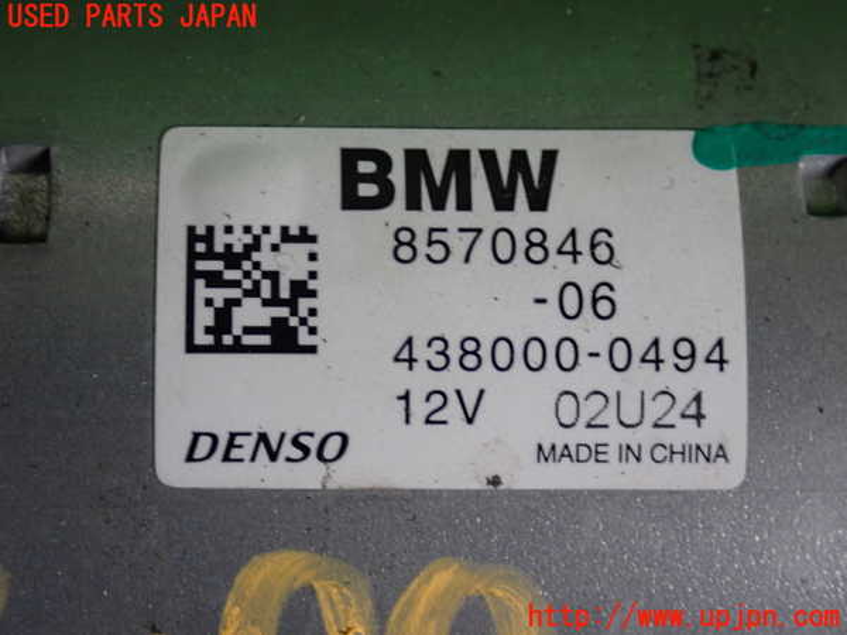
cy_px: 318
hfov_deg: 27.4
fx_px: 1737
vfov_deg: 20.7
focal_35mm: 71
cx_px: 424
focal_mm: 12.73
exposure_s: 1/60
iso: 320
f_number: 3.9
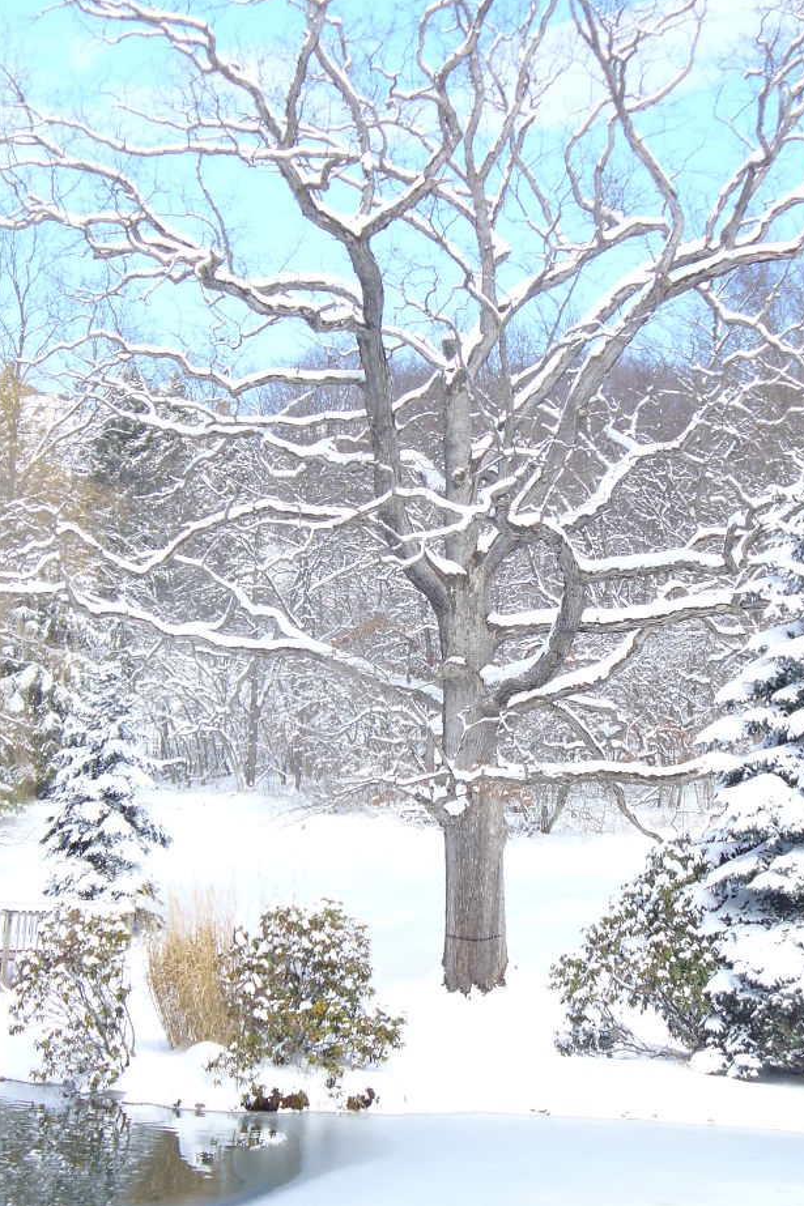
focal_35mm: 82
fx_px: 2748
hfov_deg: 16.6
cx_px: 391
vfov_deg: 24.8
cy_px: 600
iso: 80
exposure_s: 1/500
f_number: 3.3
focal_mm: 12.8
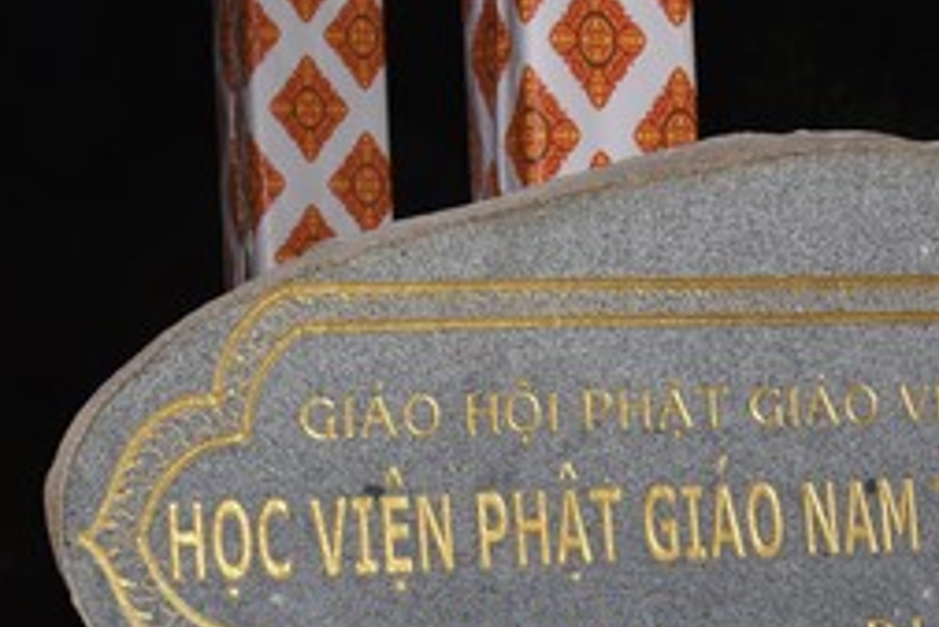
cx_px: 694
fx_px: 2949
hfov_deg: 18.0
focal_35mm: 113
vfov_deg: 12.0
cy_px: 590
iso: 1600
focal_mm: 44
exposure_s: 1/60
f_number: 5.6
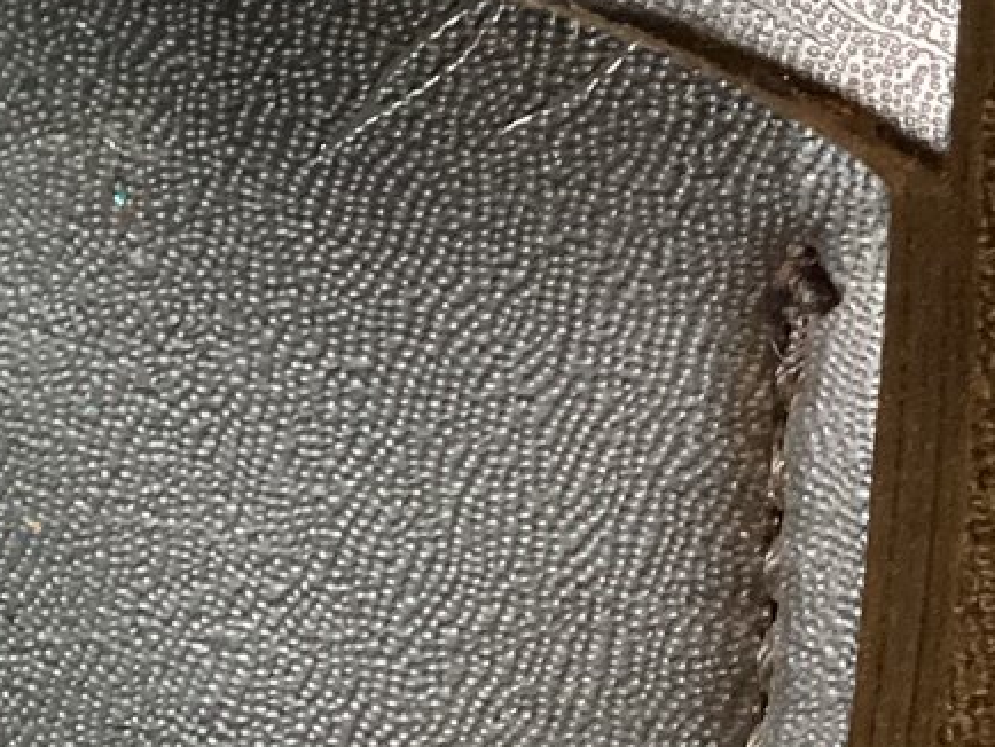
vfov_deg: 13.7
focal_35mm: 108
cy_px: 356
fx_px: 3106
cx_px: 1702
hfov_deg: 15.9
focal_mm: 3.3
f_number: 2.4
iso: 400
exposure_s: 1/40
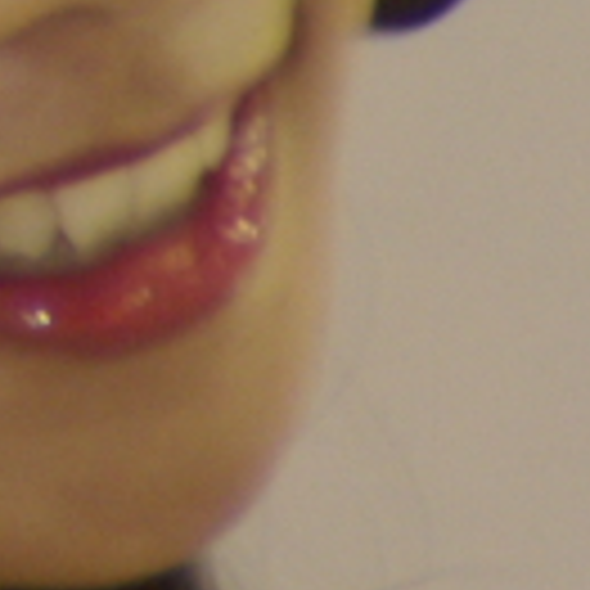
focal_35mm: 2636
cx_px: -1887
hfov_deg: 0.7
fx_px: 50831
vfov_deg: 0.7
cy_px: -1378
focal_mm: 180
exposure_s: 1/15
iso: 400
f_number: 5.6
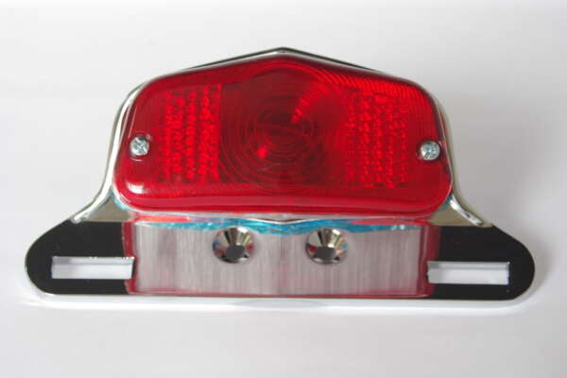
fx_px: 1606
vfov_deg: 13.4
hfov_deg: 20.0
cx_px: 284
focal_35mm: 102
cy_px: 189
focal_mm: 68
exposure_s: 1/45
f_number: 8
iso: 800
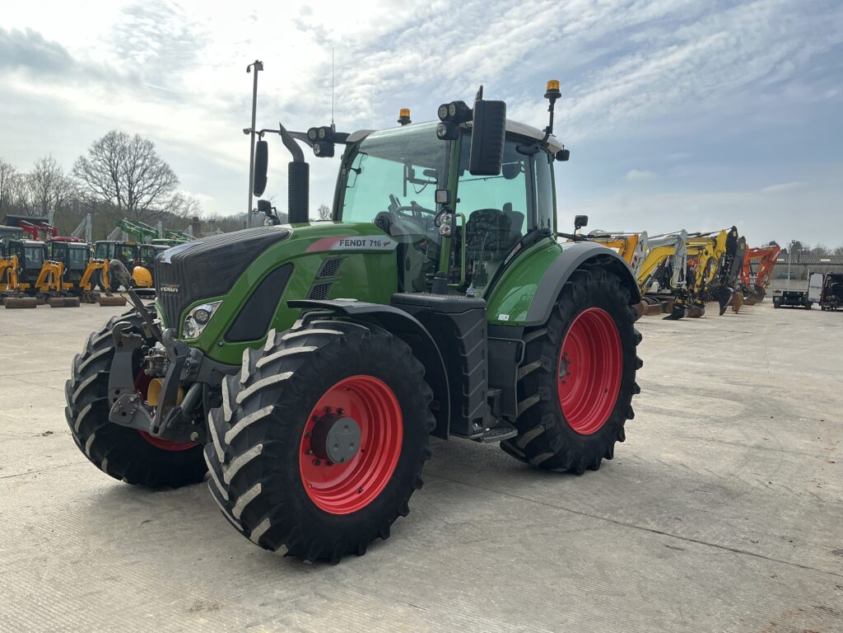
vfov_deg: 49.7
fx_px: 682
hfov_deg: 63.4
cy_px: 316
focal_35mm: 28
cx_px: 422
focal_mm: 3
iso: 25
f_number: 1.8
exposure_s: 1/700
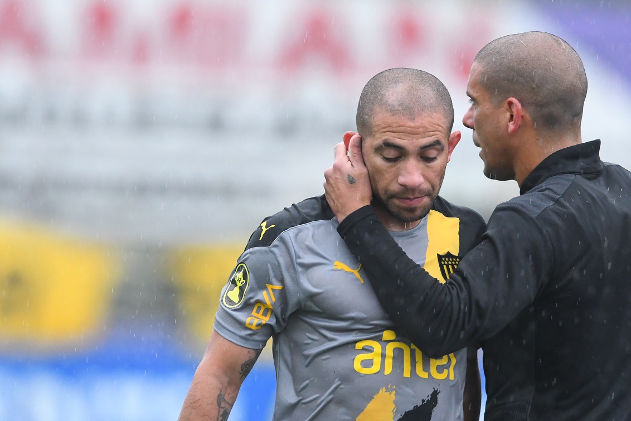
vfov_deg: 1.5
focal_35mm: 899
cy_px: 214
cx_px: 320
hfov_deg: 2.3
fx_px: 15758
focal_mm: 400
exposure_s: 1/500
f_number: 4
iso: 3200
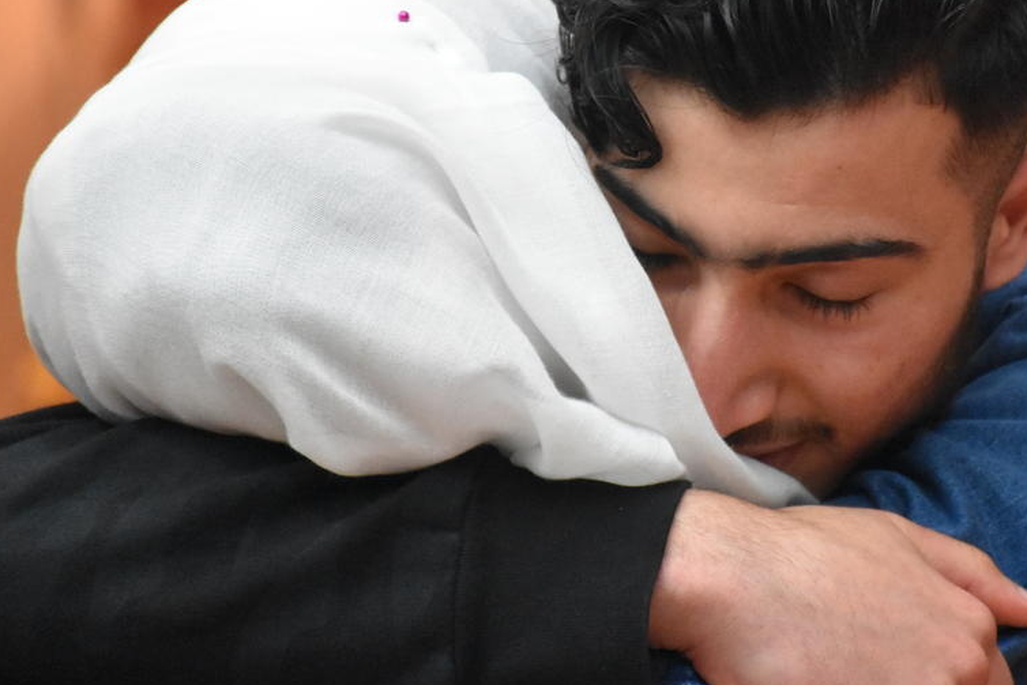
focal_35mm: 334
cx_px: 651
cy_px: 310
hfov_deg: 6.2
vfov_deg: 4.1
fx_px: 9529
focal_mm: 140
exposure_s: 1/250
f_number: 5.6
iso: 6400
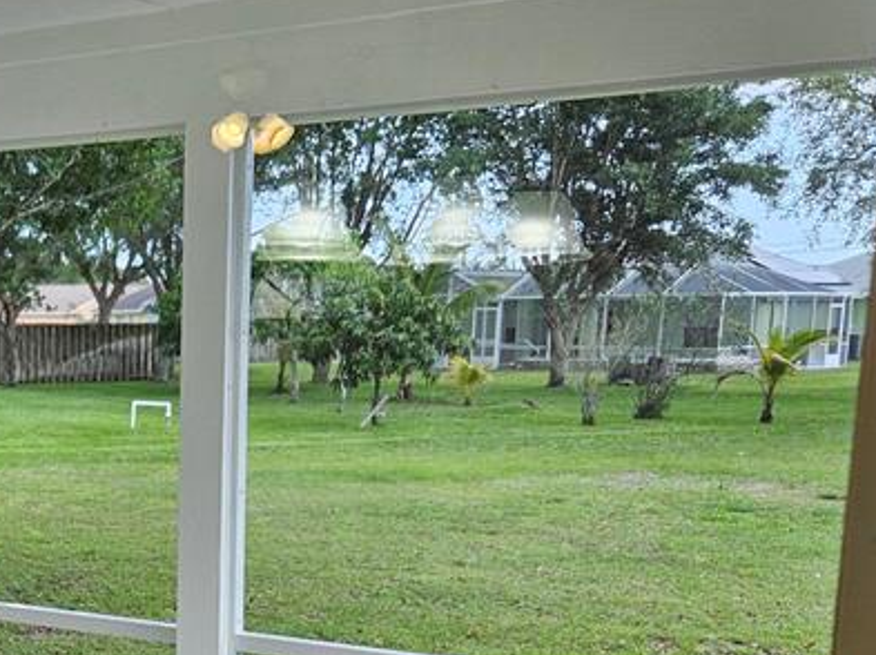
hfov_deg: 30.4
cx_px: 40
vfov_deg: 23.6
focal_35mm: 60
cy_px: 613
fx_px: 1517
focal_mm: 5.4
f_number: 1.8
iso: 64
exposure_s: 1/120
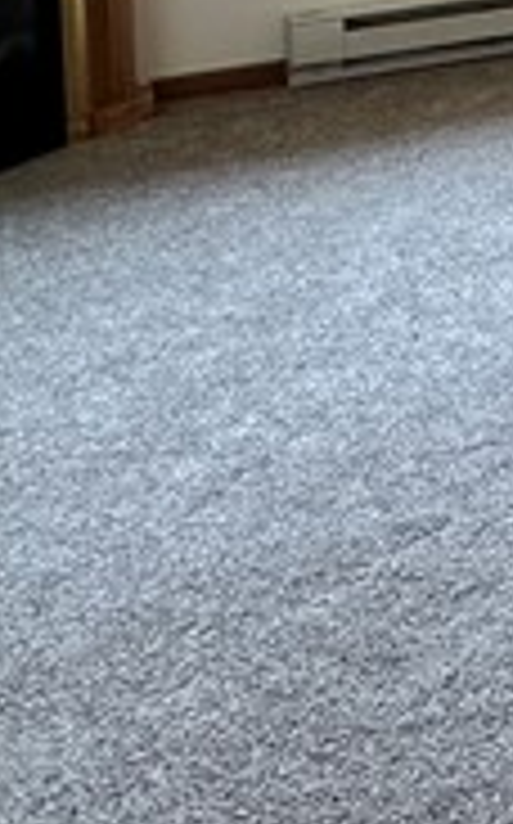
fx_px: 1861
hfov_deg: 11.6
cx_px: 1382
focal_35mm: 83
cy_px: -356
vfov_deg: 21.5
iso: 160
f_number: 2.2
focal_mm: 2.22
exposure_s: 1/120
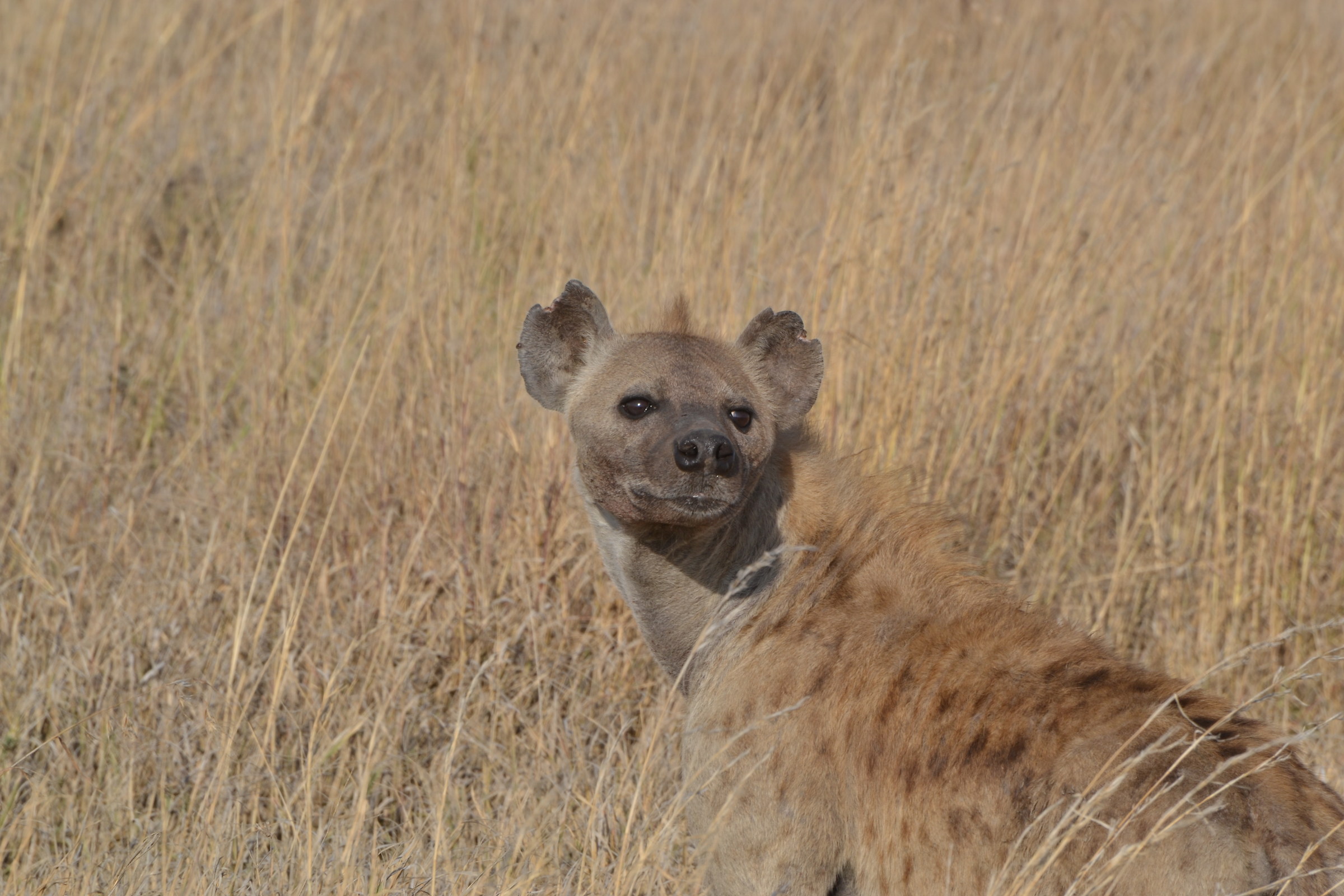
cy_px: 448
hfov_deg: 4.6
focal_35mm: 450
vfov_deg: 3.1
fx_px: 16799
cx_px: 672
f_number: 16
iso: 100
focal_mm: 300
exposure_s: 1/80
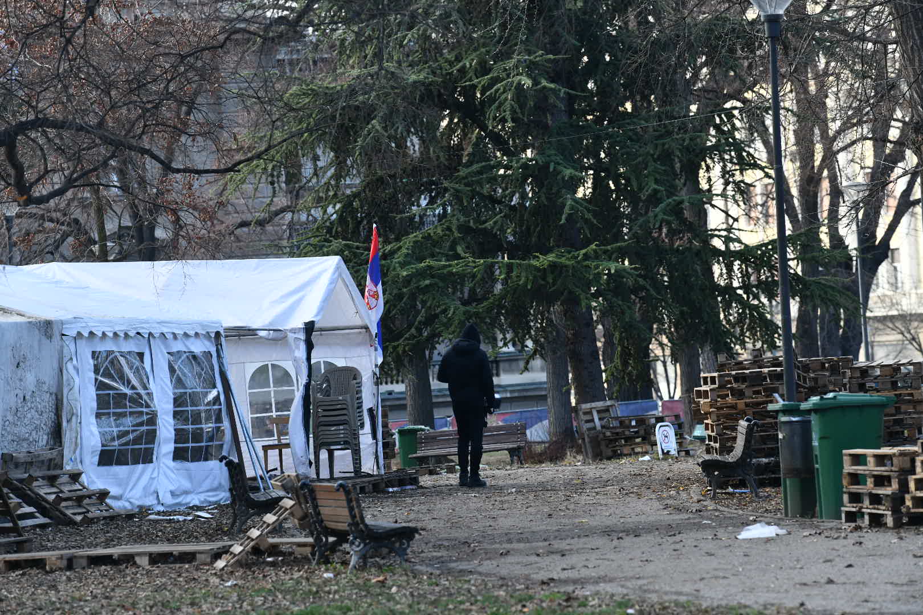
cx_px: 462
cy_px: 308
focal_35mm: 200
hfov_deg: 10.3
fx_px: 5127
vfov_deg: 6.9
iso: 800
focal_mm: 200
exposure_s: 1/1250
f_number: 5
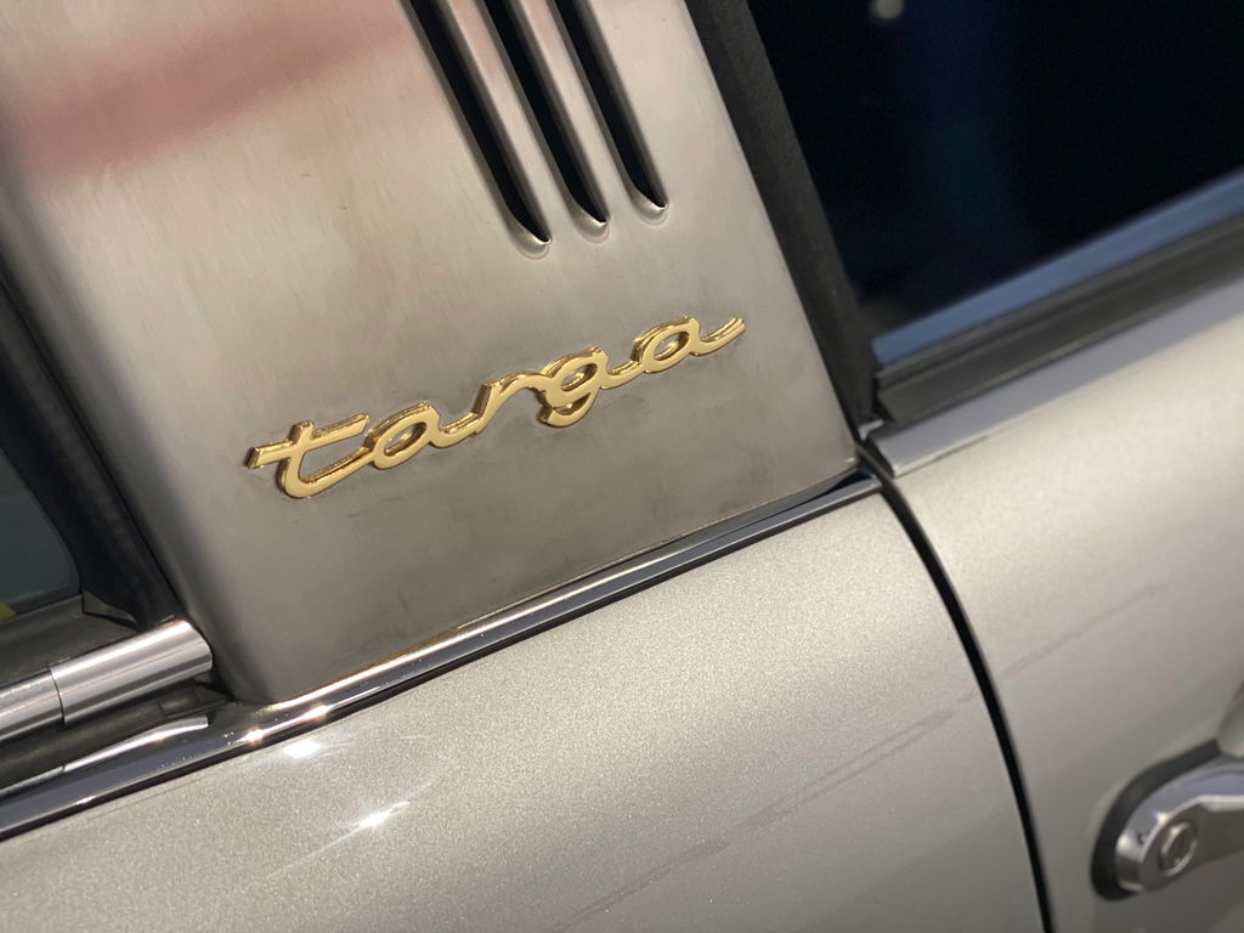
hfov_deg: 36.8
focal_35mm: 52
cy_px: 466
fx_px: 1869
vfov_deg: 28.0
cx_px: 622
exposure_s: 1/40
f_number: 2
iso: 160
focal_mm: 6
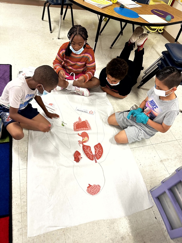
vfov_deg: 71.6
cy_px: 122
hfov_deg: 56.8
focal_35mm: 24
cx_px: 91
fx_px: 168
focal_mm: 6.86
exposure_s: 1/60
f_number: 1.78
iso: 250
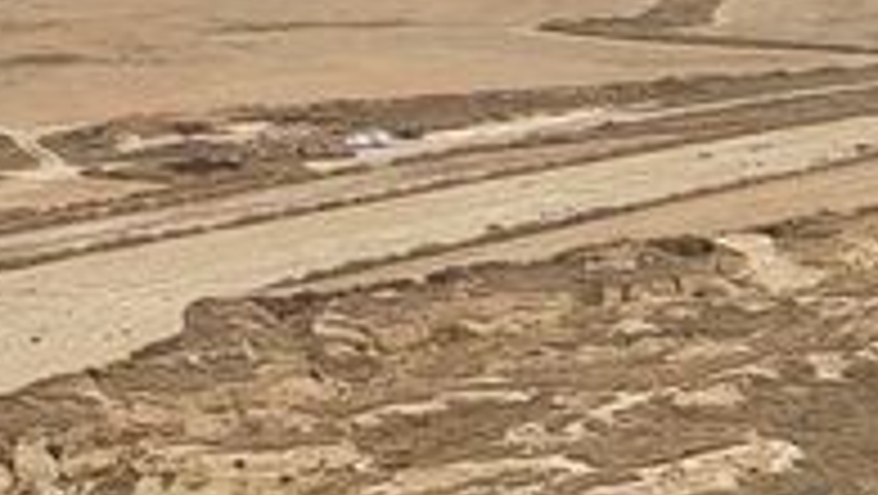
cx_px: 1765
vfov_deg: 10.4
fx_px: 2702
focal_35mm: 116
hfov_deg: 15.0
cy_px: 464
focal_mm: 4.3
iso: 50
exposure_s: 1/365
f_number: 2.4
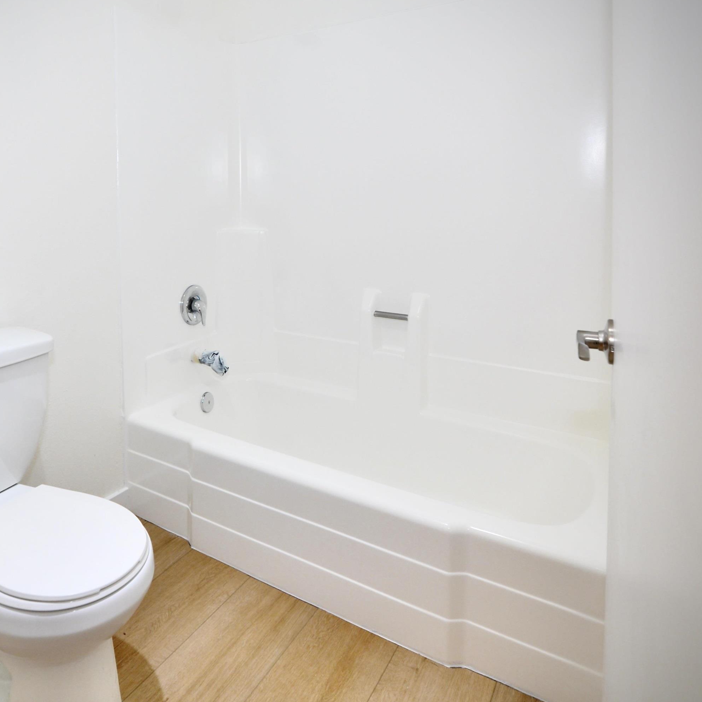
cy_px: 356
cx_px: 246
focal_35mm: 22
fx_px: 497
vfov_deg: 70.5
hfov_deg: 68.9
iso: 640
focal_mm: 11
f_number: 4
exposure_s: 1/60
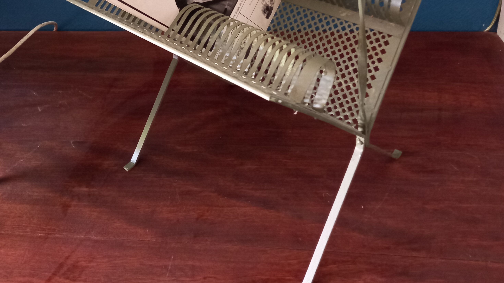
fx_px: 494
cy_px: -11
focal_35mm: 37
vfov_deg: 29.5
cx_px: 252
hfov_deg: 54.0
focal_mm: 4.6
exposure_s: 1/20
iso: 800
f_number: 2
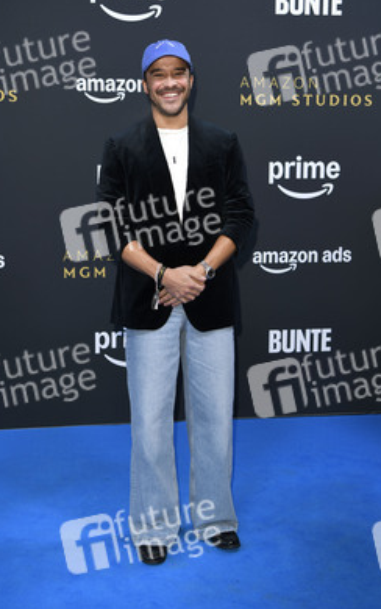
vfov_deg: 41.8
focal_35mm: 48
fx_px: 797
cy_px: 303
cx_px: 186
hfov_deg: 26.9
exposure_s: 1/500
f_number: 4
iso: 400
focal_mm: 46
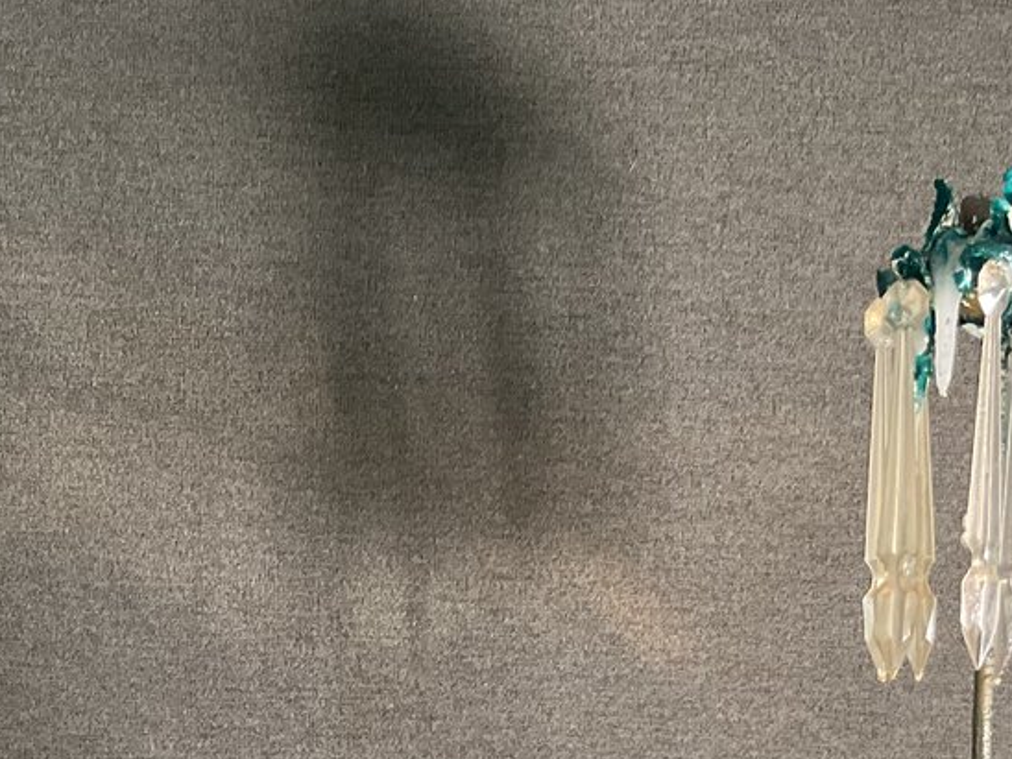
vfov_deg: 17.3
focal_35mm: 80
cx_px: 324
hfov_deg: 24.3
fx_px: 2339
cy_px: 1004
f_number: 1.8
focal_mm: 3
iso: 125
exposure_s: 1/60
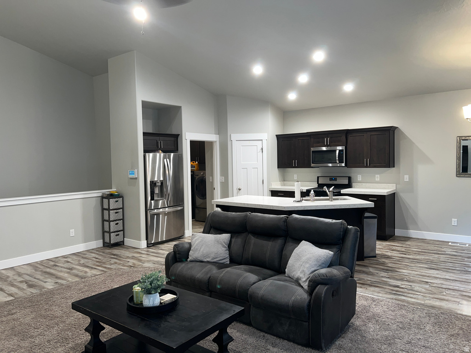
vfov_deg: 53.1
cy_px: 176
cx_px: 236
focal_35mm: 26
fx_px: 354
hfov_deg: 67.3
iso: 64
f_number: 1.5
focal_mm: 5.7
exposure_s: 1/24
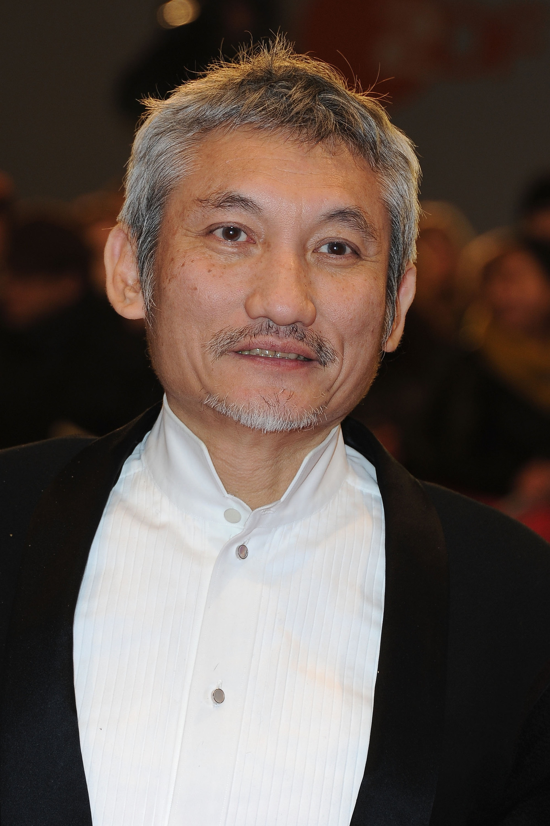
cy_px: 413
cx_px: 275
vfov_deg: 12.1
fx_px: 3900
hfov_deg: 8.1
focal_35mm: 170
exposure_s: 1/160
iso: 800
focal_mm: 170
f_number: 6.3
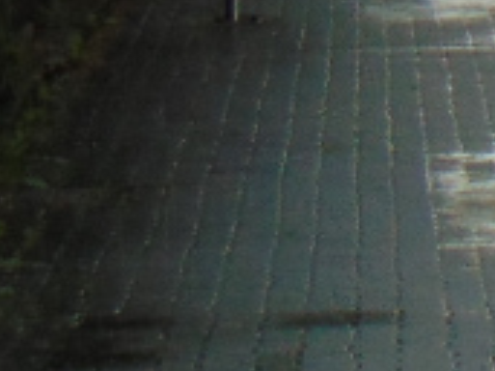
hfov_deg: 3.6
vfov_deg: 2.7
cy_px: -828
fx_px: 7716
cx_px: 1650
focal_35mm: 540
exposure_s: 1/250
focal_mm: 12.8
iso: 80
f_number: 3.7
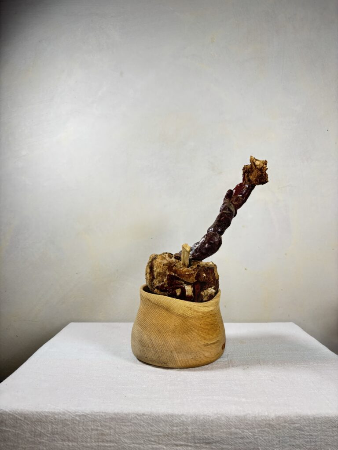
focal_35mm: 26
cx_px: 169
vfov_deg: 67.3
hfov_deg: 53.1
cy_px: 225
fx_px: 338
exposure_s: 1/60
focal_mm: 5.96
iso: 80
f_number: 1.6
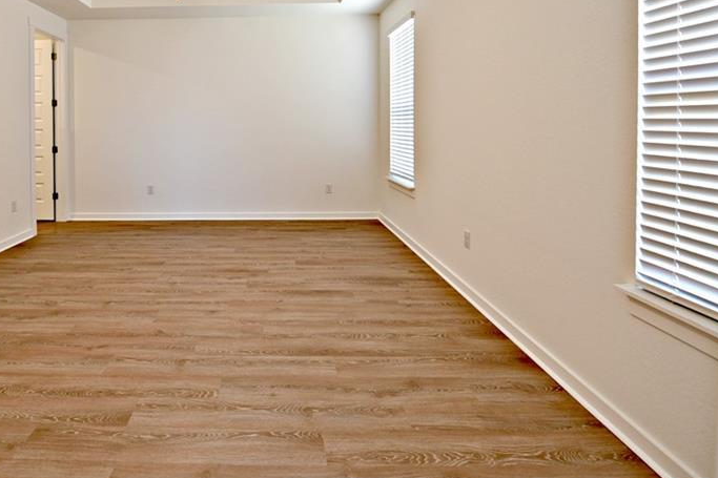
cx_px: 260
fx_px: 419
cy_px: 130
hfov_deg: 79.4
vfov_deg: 57.0
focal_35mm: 21
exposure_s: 1/60
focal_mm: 14
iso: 400
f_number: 4
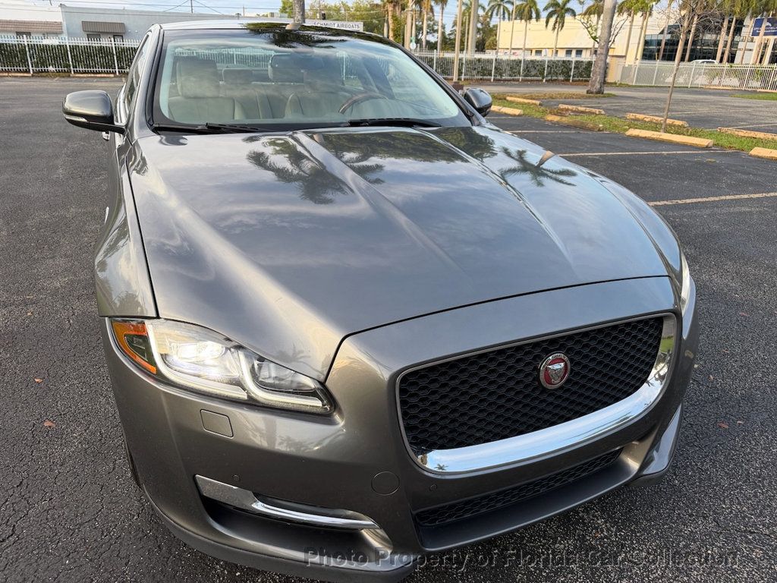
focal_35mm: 24
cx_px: 388
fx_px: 539
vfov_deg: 56.8
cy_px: 292
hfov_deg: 71.6
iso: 64
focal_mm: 6.76
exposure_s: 1/149
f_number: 1.78
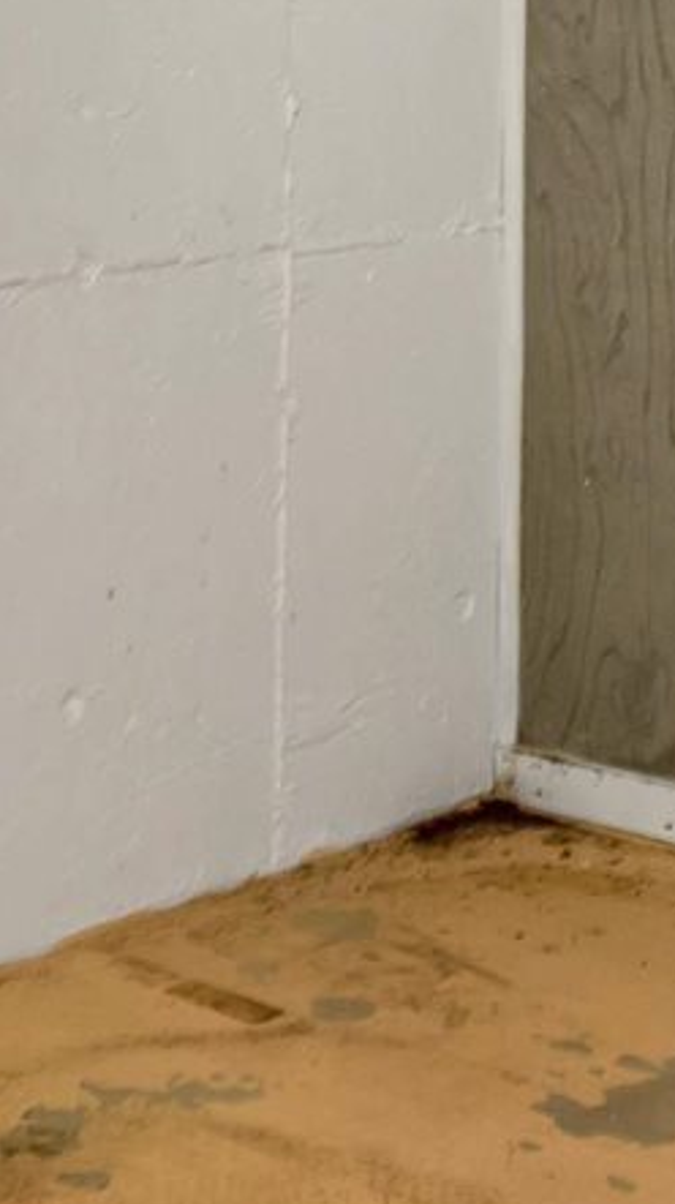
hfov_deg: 11.8
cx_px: 84
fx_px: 3252
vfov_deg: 19.5
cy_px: -324
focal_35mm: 102
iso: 400
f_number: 8
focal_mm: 14
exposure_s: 1/2
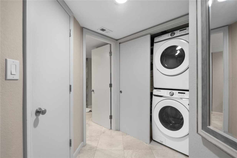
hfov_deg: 95.0
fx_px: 109
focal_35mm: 16
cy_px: 79
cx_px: 118
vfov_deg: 72.1
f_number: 4
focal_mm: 16.5
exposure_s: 1/40
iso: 1600
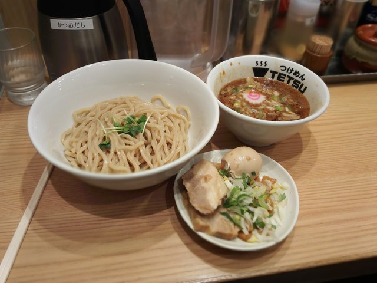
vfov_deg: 48.2
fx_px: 316
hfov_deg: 61.7
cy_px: 142
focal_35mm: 29
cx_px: 188
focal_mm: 3.8
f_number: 4
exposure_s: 1/50
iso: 100
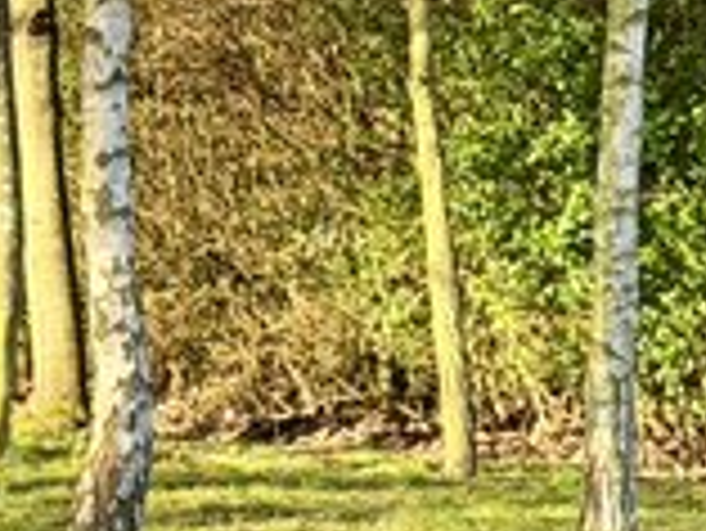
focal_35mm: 245
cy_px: 760
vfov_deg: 6.0
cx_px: -746
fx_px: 5001
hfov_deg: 7.7
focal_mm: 6.76
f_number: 1.78
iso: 64
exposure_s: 1/472
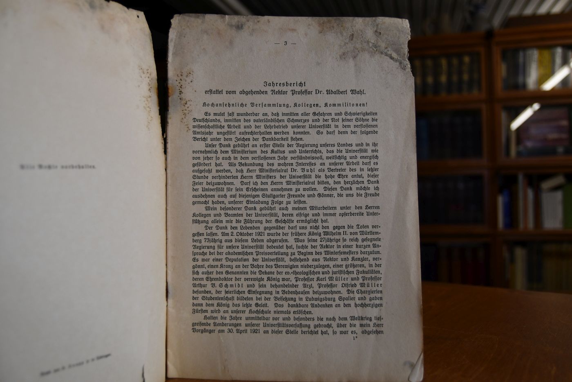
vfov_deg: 43.6
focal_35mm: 30
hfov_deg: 61.9
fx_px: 477
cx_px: 286
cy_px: 191
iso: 560
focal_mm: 20
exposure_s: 1/250
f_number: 3.5
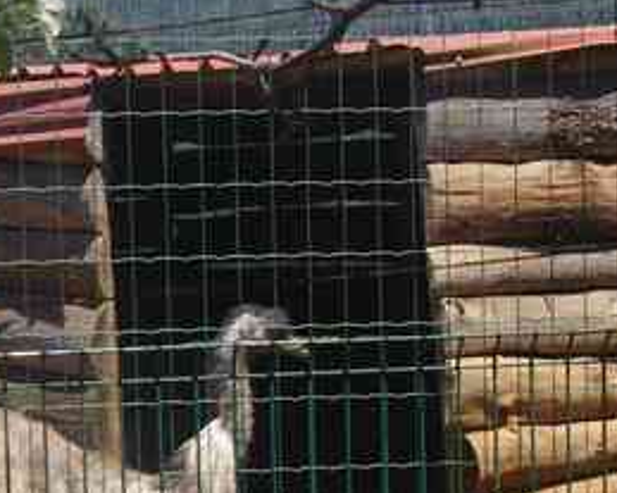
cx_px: 130
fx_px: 2574
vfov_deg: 10.9
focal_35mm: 141
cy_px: 462
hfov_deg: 13.6
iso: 200
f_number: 11
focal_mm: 26
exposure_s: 1/50
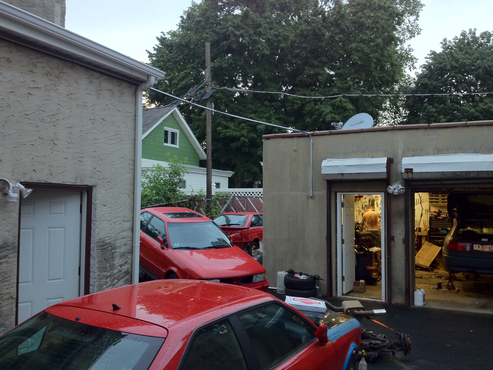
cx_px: 246
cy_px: 185
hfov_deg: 52.6
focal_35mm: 35
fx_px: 498
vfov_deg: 40.7
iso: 125
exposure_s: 1/20
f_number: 2.4
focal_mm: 4.28
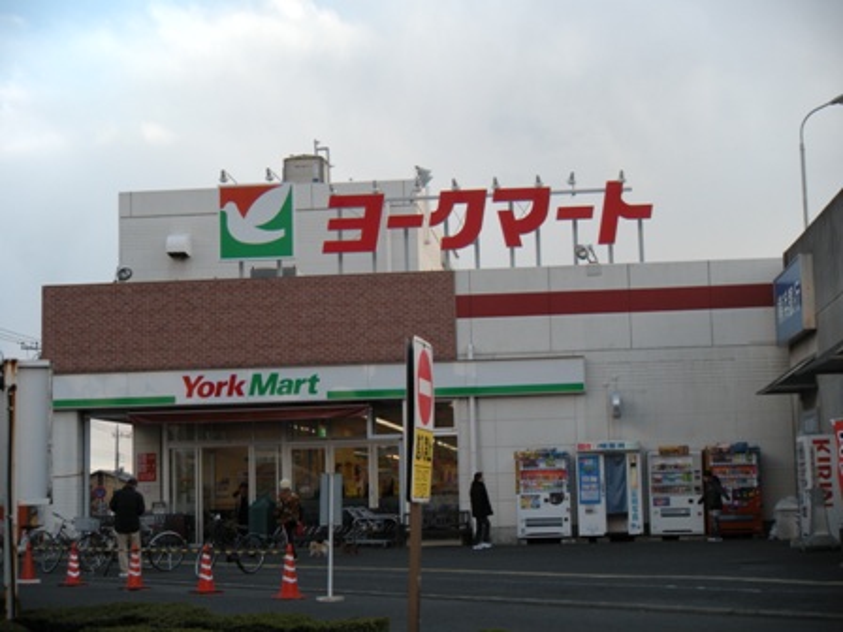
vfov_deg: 21.6
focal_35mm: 68
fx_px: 1656
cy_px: 316
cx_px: 422
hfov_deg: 28.6
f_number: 4.4
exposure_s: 1/111
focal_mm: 11.3
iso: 64
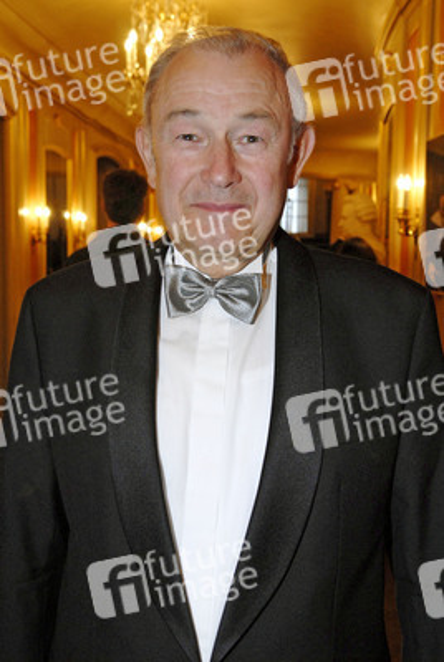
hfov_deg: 32.0
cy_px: 331
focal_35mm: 42
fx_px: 774
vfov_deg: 46.3
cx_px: 222
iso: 400
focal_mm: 28
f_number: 5
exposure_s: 1/60
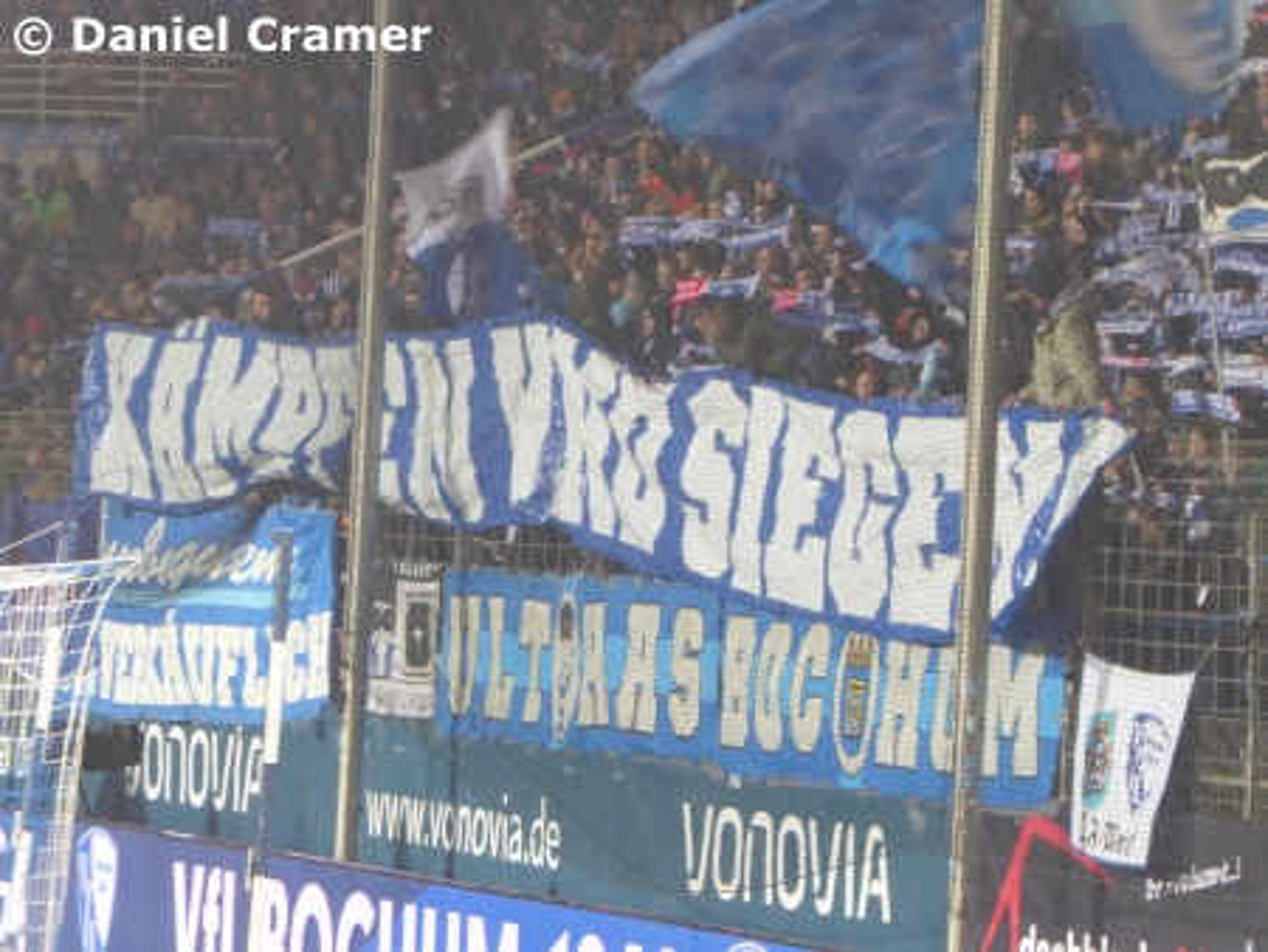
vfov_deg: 5.6
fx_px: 9712
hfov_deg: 7.5
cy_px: 476
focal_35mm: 265
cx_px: 634
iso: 400
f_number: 5.6
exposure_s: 1/20
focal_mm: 47.5
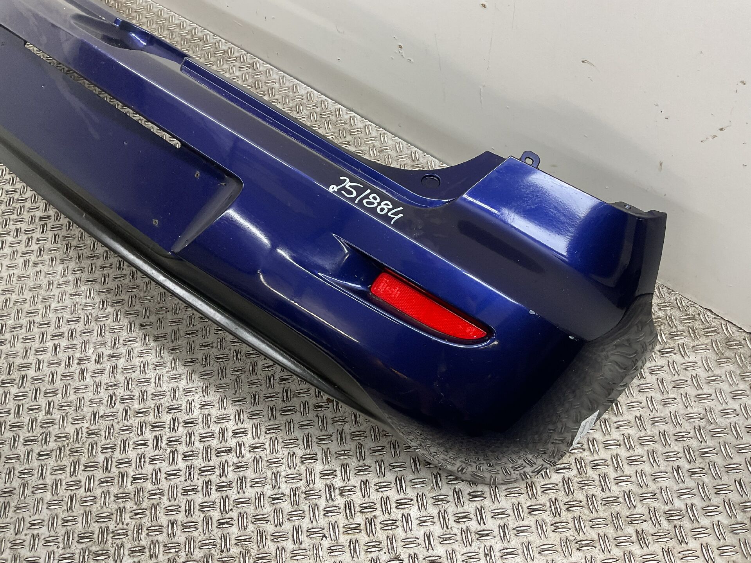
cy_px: 282
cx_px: 376
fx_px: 629
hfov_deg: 61.7
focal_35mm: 29
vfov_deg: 48.2
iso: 40
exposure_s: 1/50
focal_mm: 3
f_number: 1.8
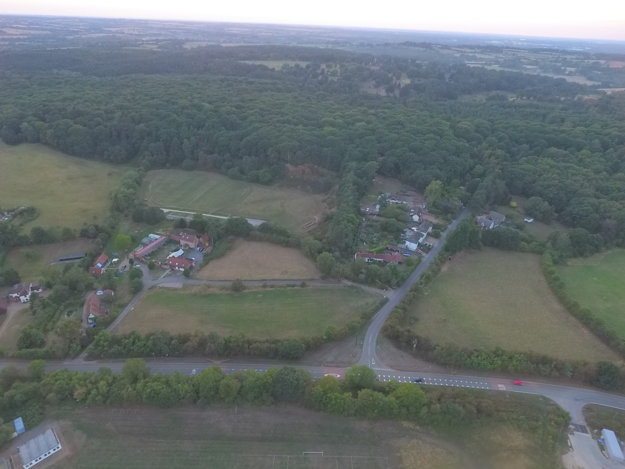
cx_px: 312
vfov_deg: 66.0
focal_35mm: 20
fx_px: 361
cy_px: 234
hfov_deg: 81.7
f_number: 2.8
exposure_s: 1/50
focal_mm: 3.61
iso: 1600
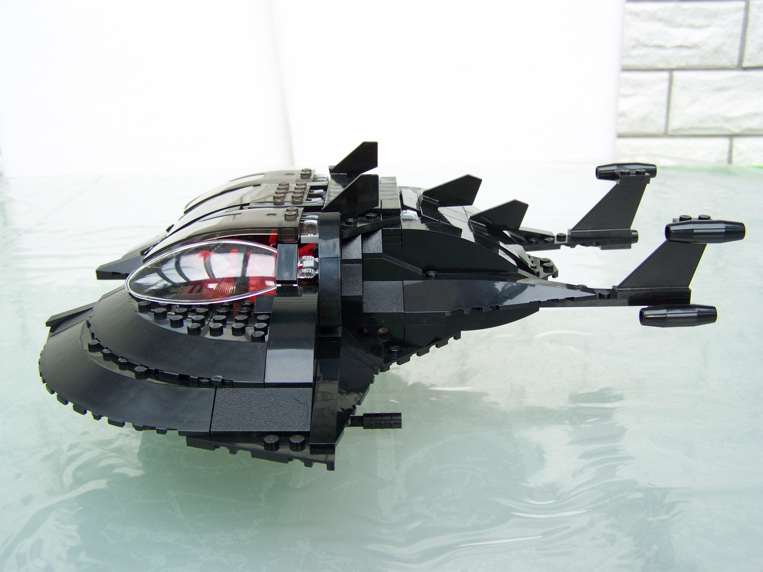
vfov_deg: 37.7
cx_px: 382
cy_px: 286
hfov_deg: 49.0
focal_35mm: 38
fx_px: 838
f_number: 2.8
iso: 64
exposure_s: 1/80
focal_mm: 6.3
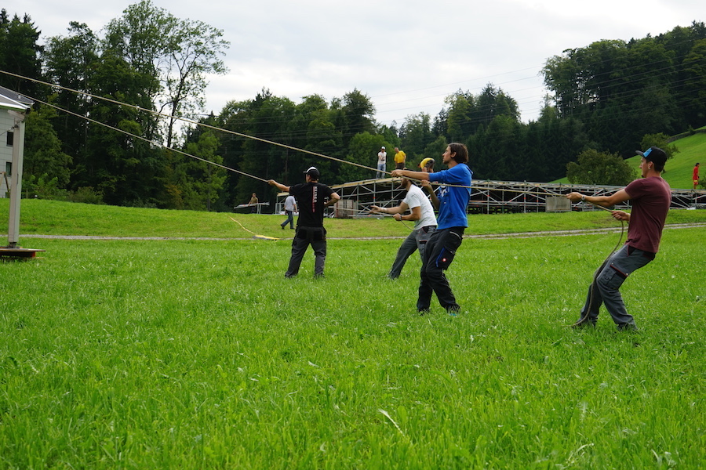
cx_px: 353
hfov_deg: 36.9
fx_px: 1059
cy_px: 235
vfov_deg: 25.1
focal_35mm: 54
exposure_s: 1/80
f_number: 8
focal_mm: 54
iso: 100
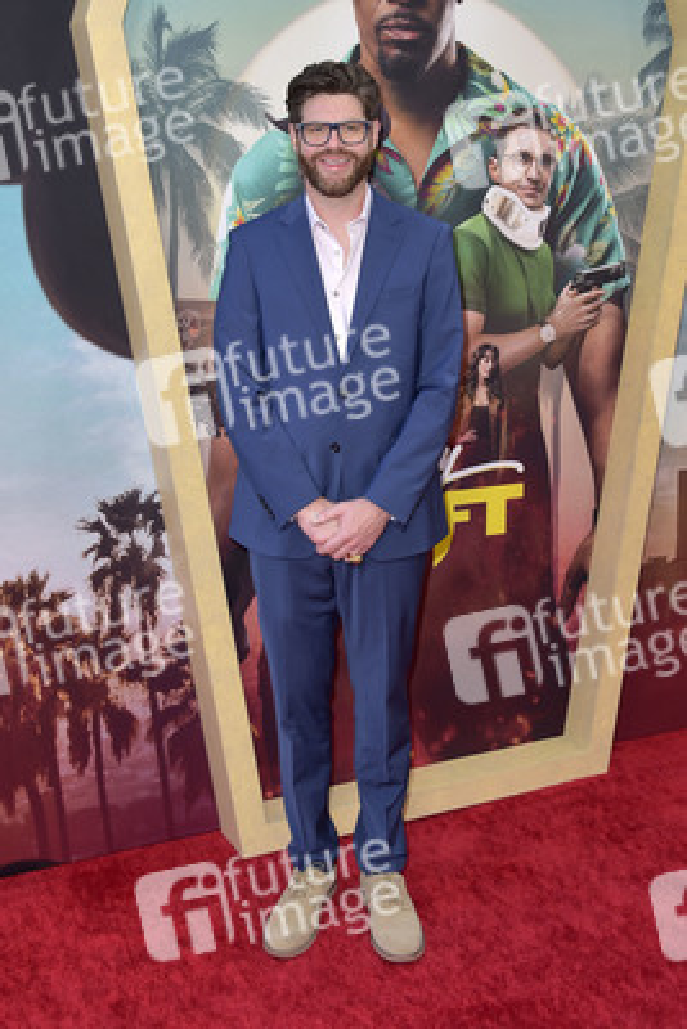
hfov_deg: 35.1
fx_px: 1087
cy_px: 514
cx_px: 344
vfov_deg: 50.7
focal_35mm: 38
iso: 500
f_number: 5.6
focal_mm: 38
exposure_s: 1/250
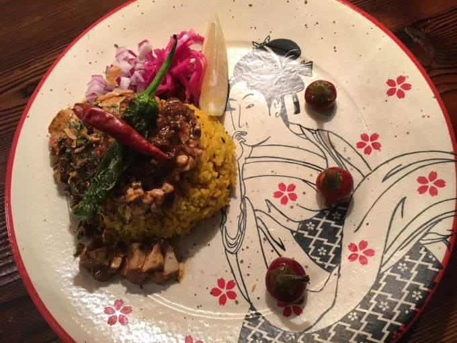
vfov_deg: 48.2
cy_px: 172
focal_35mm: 29
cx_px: 228
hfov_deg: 61.7
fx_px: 383
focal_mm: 4.15
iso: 50
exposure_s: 1/33
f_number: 2.2
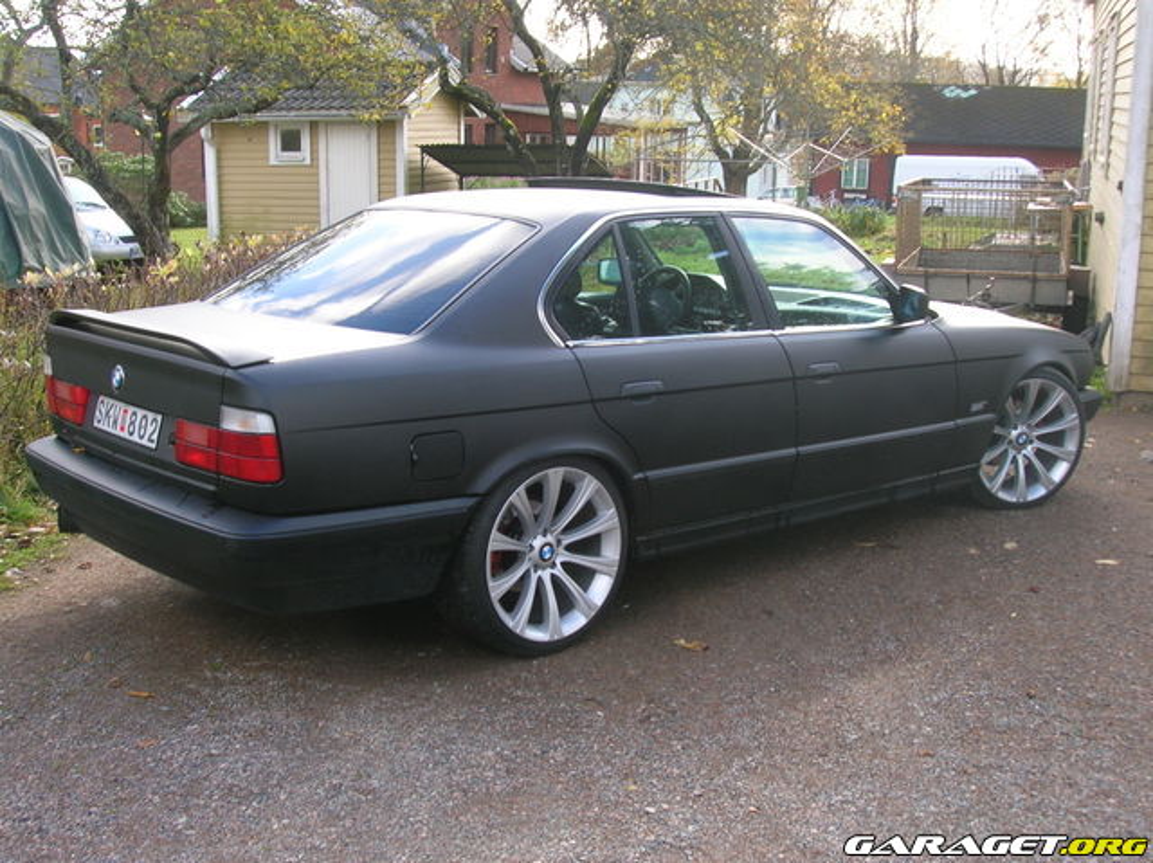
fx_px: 1398
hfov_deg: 44.8
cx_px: 576
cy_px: 432
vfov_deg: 34.3
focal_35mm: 42
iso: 50
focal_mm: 7
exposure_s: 1/39
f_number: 5.2
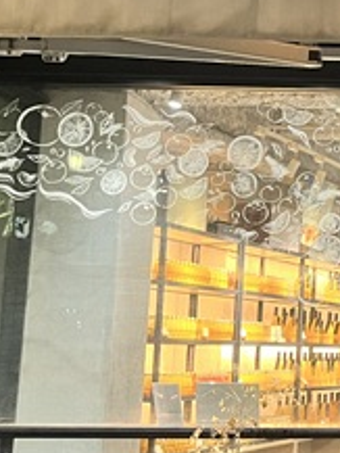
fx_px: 1099
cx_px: 517
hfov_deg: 16.0
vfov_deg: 23.2
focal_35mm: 84
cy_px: 170
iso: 500
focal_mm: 5.1
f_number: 1.6
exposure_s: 1/40
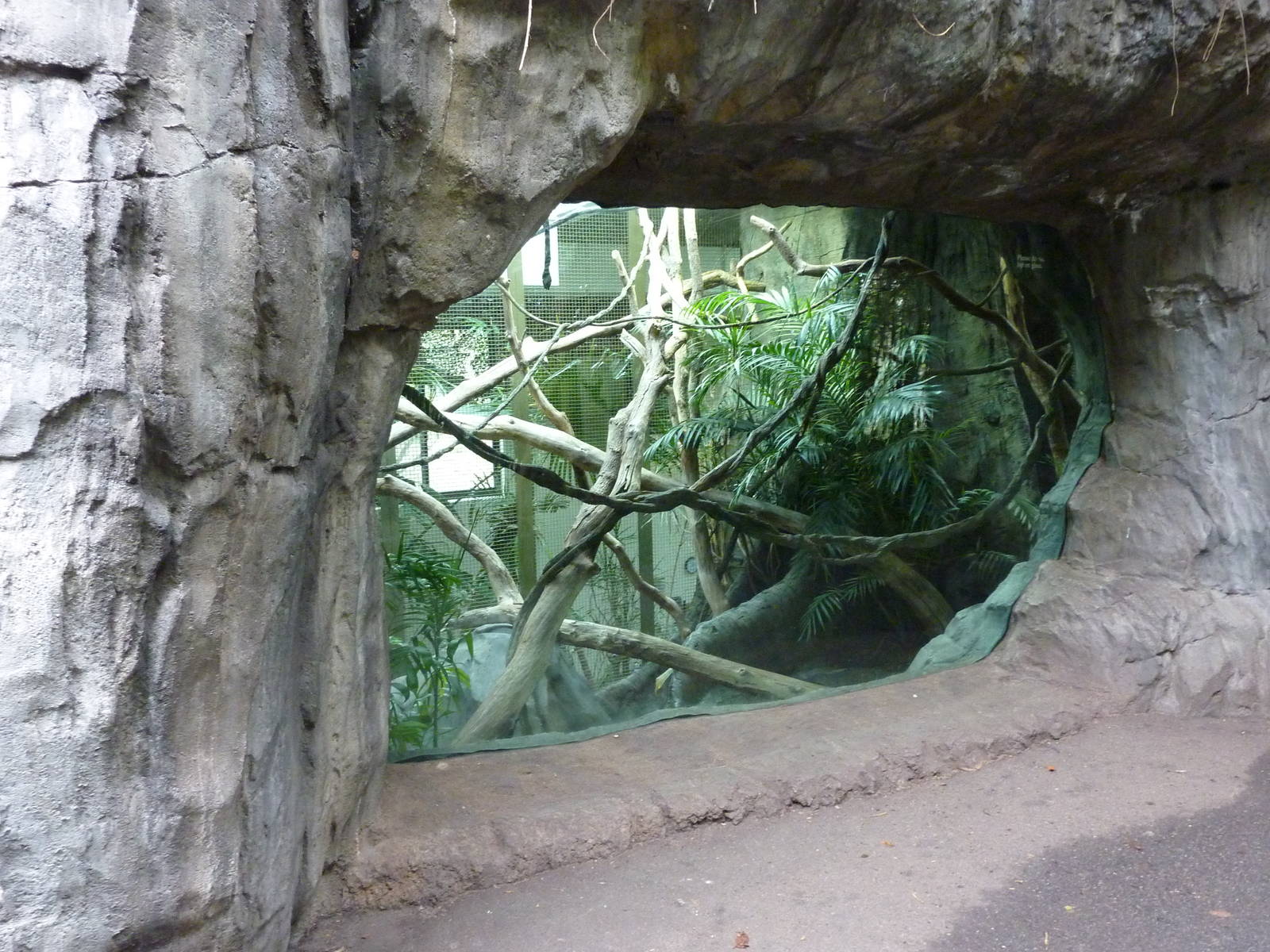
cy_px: 476
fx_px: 1064
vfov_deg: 48.2
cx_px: 635
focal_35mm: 29
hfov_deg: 61.7
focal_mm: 4.7
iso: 400
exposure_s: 1/13
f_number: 3.4
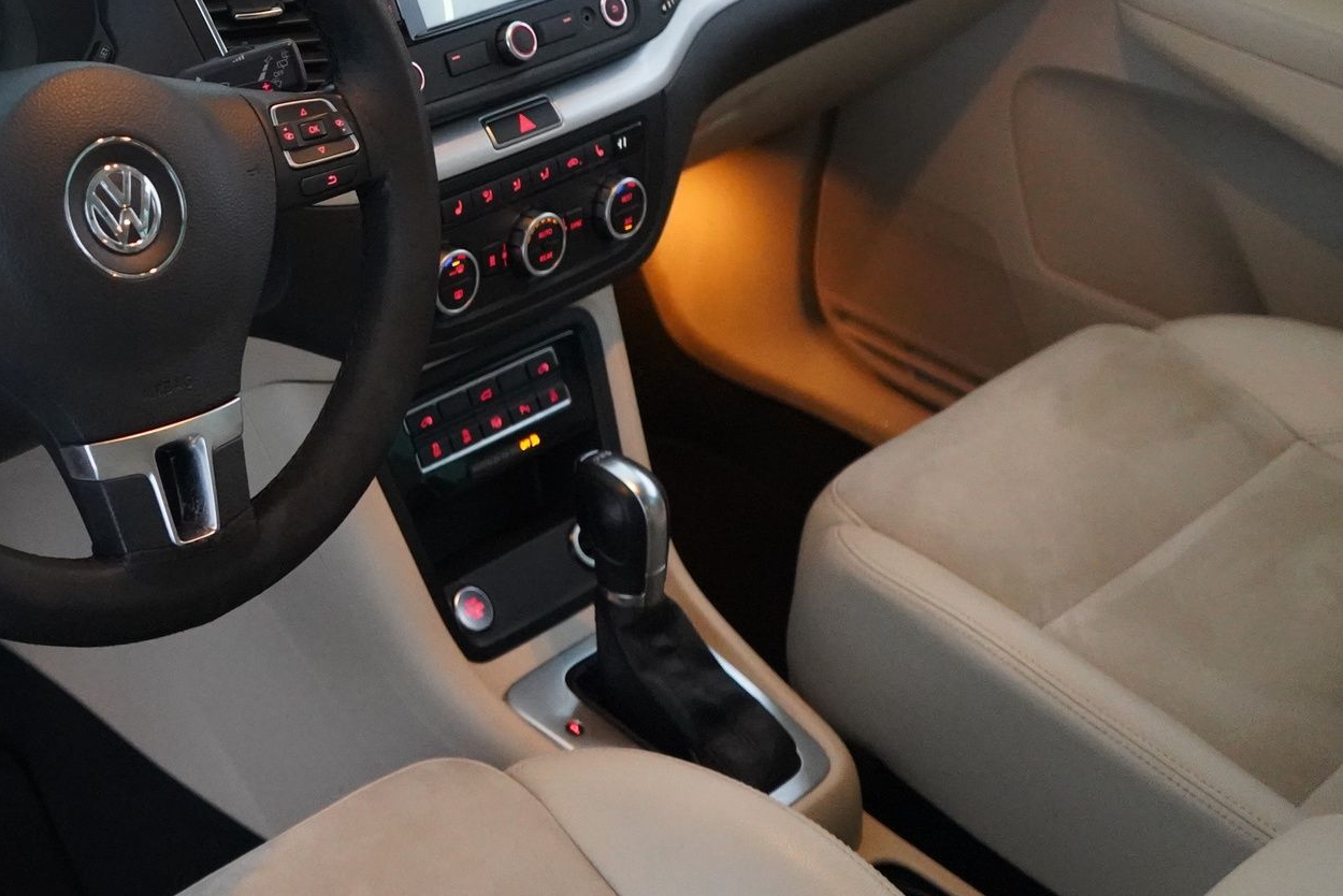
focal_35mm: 56
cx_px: 75
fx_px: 2089
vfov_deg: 23.7
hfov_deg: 33.3
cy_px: 140
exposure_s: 1/160
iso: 10000
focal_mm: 28
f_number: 3.5
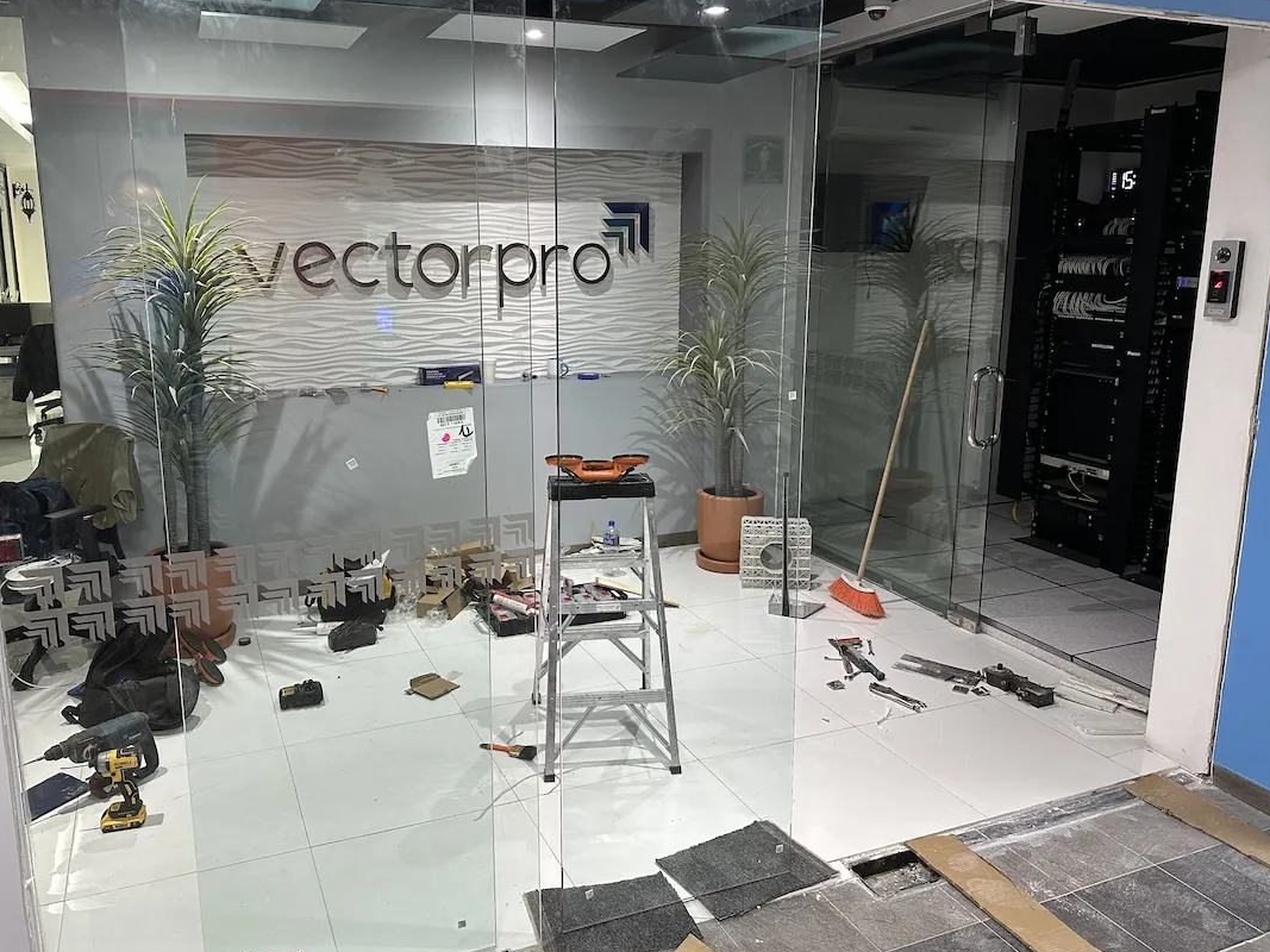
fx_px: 990
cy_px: 446
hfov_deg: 65.2
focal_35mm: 27
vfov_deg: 51.3
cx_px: 573
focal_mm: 6.86
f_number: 1.78
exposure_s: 1/60
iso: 200
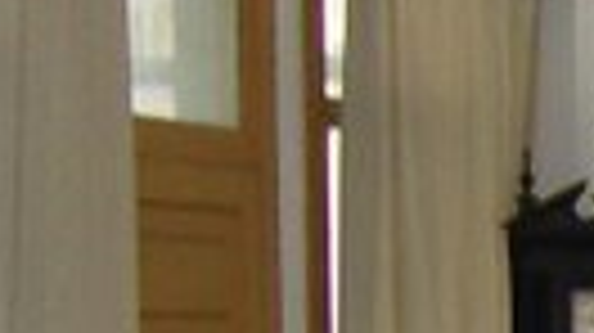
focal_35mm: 225
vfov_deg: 5.2
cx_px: 1485
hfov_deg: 8.6
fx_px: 3541
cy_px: 896
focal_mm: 7.3
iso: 200
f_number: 2.8
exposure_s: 1/40
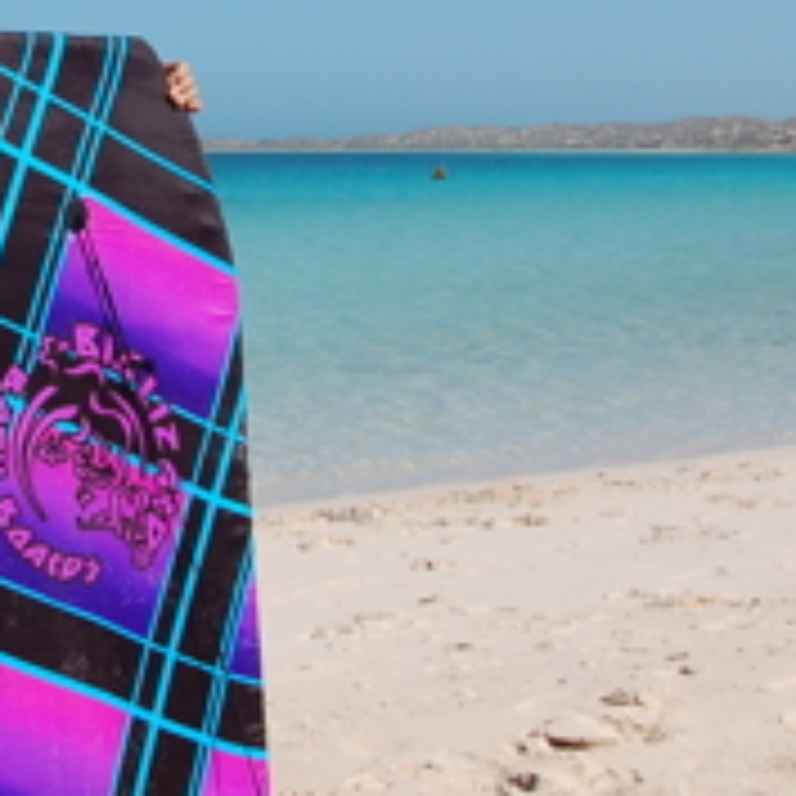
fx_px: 2472
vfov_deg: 18.2
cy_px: 180
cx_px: 9
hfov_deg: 17.9
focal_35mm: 95
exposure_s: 1/1600
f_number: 5
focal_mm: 24
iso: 200
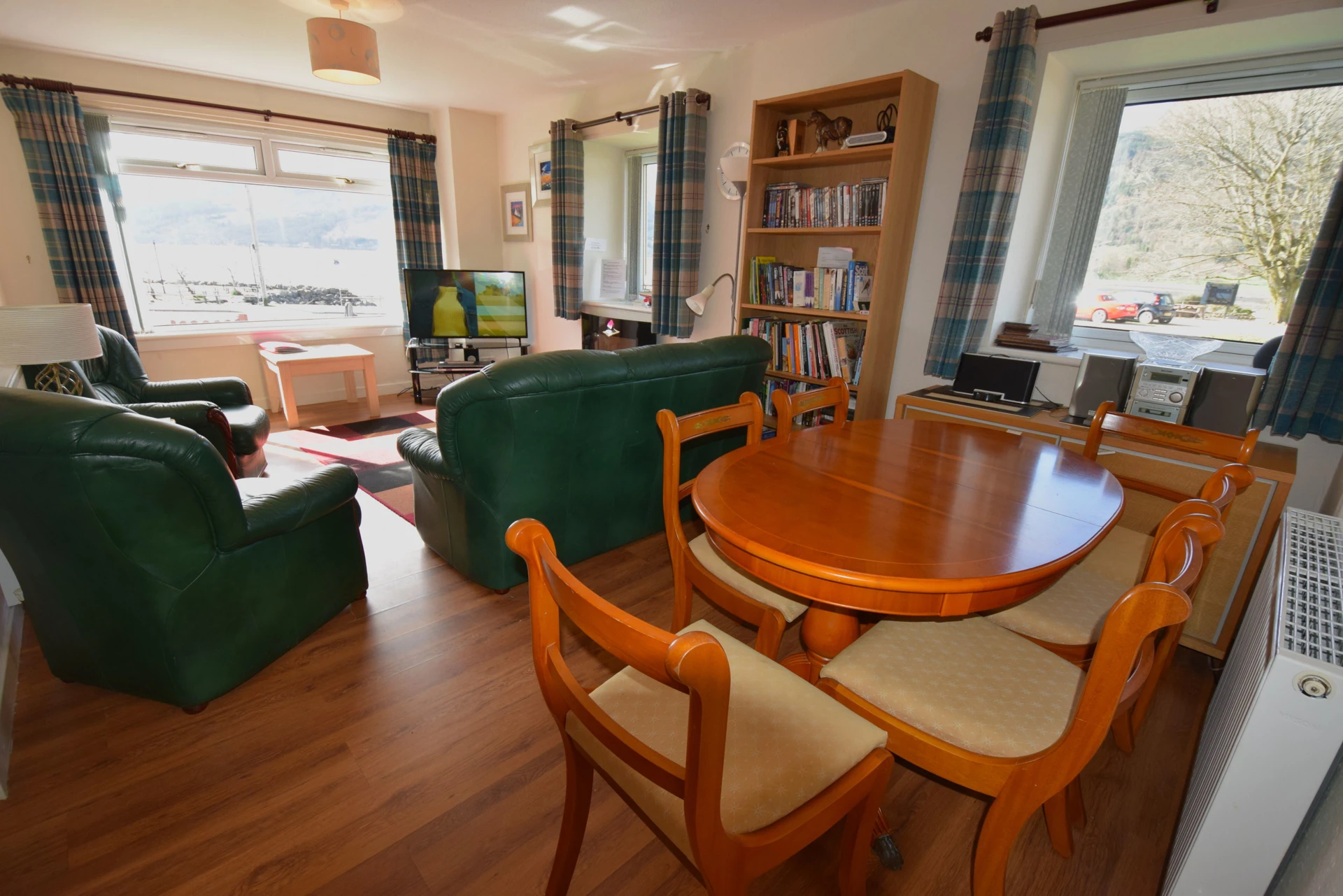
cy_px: 448
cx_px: 672
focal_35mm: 15
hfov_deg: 100.4
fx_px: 560
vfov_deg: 77.4
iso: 500
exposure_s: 1/125
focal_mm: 10
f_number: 5.6
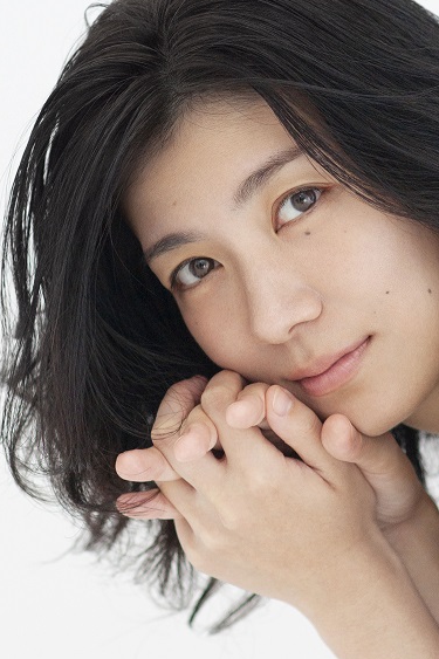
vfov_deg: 15.0
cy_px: 399
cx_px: 325
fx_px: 2507
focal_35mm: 137
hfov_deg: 10.0
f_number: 2.8
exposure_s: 1/640
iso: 400
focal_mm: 85
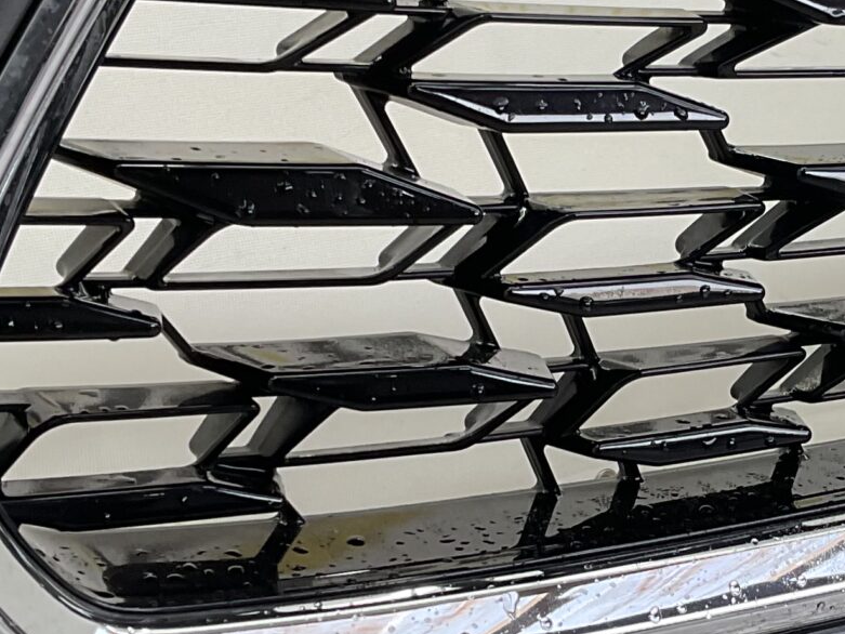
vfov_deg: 15.6
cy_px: 379
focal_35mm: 95
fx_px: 2319
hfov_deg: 20.2
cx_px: 762
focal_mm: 3
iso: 32
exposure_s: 1/120
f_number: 1.8
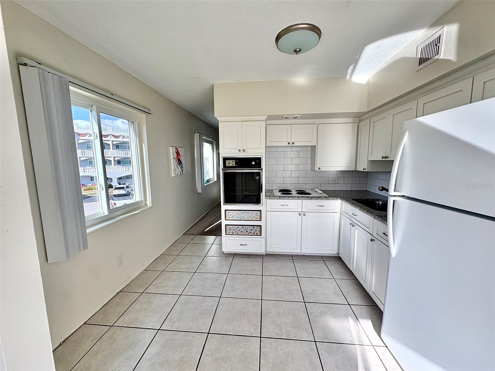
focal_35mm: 14
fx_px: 200
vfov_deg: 85.7
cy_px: 186
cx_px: 248
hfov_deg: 102.1
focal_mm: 2.22
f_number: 2.2
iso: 40
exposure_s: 1/211
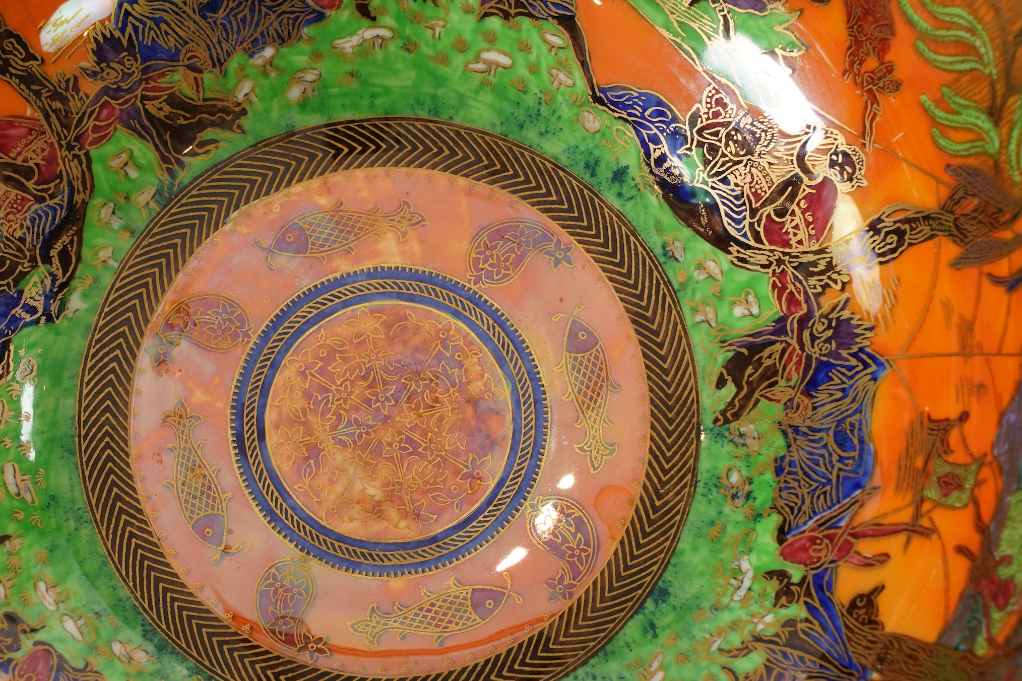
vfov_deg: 9.7
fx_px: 4031
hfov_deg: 14.4
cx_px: 360
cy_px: 328
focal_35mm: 142
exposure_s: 1/125
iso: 1250
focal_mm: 105
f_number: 13
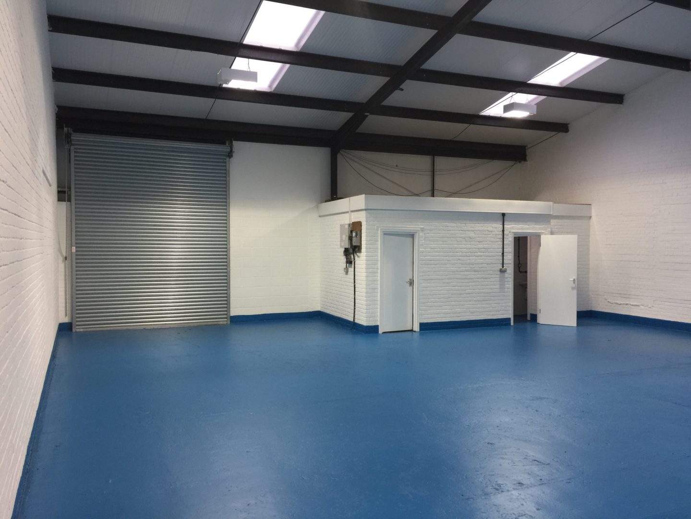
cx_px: 346
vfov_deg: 48.2
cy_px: 260
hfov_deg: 61.7
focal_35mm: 29
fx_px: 579
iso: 50
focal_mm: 4.15
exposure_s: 1/33
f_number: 2.2
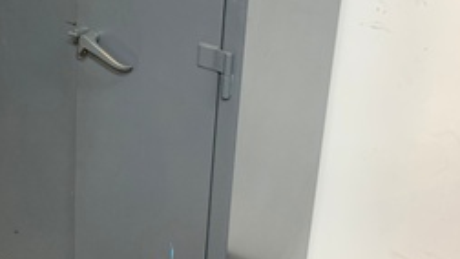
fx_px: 659
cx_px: 152
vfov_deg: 21.7
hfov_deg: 38.0
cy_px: 16
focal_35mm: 54
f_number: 1.8
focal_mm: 4.25
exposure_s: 1/60
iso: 160
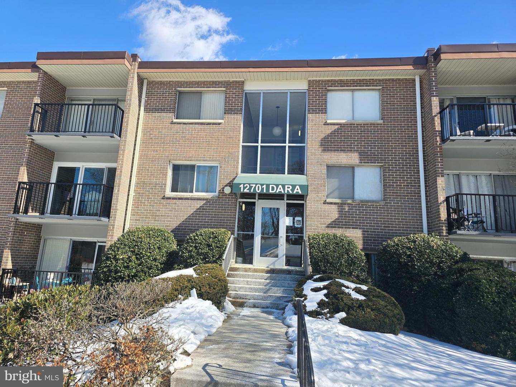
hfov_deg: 73.9
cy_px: 194
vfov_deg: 58.9
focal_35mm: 23
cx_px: 258
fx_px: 343
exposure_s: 1/427
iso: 12
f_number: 1.7
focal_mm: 6.3
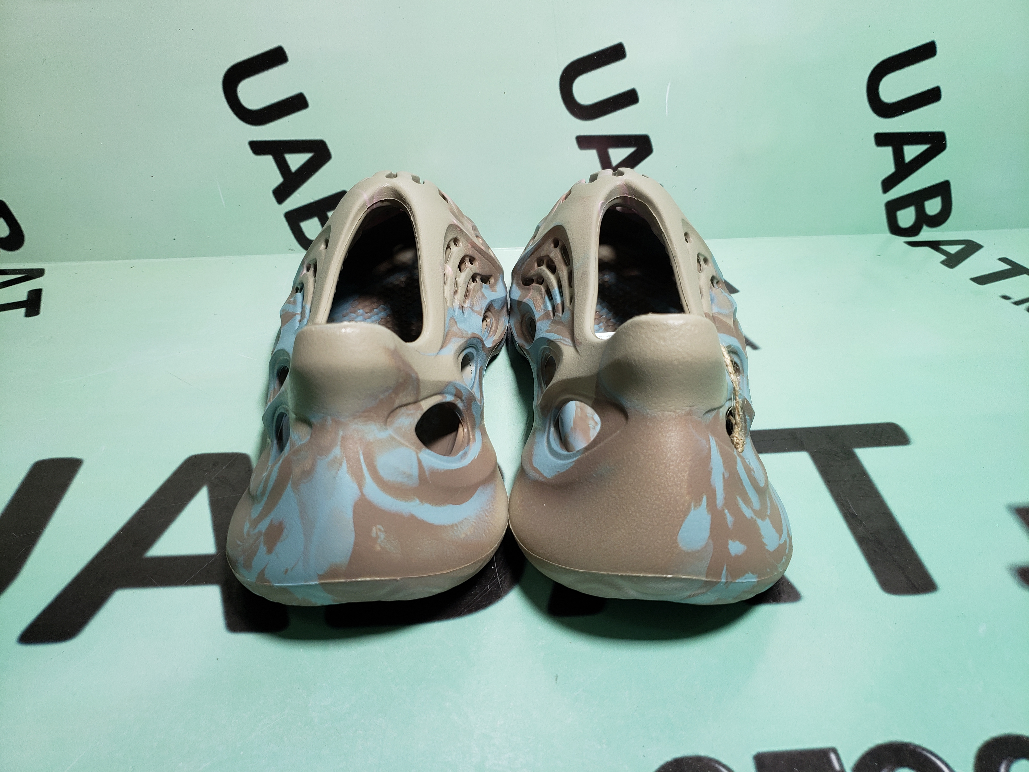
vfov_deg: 53.1
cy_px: 386
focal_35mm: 26
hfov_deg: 67.3
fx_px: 773
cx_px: 514
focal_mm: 4.3
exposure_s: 1/205
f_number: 1.5
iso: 50
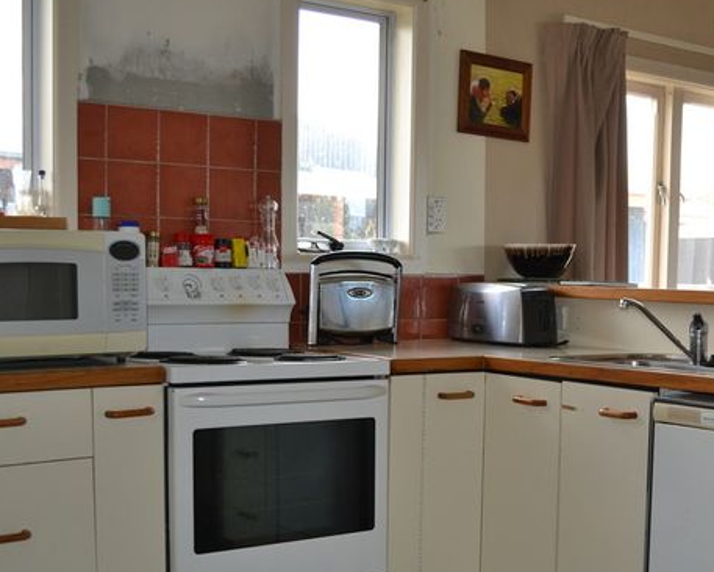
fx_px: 1099
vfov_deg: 29.0
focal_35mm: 52
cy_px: 380
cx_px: 522
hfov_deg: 35.3
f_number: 4
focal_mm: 22
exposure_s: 1/125
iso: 250
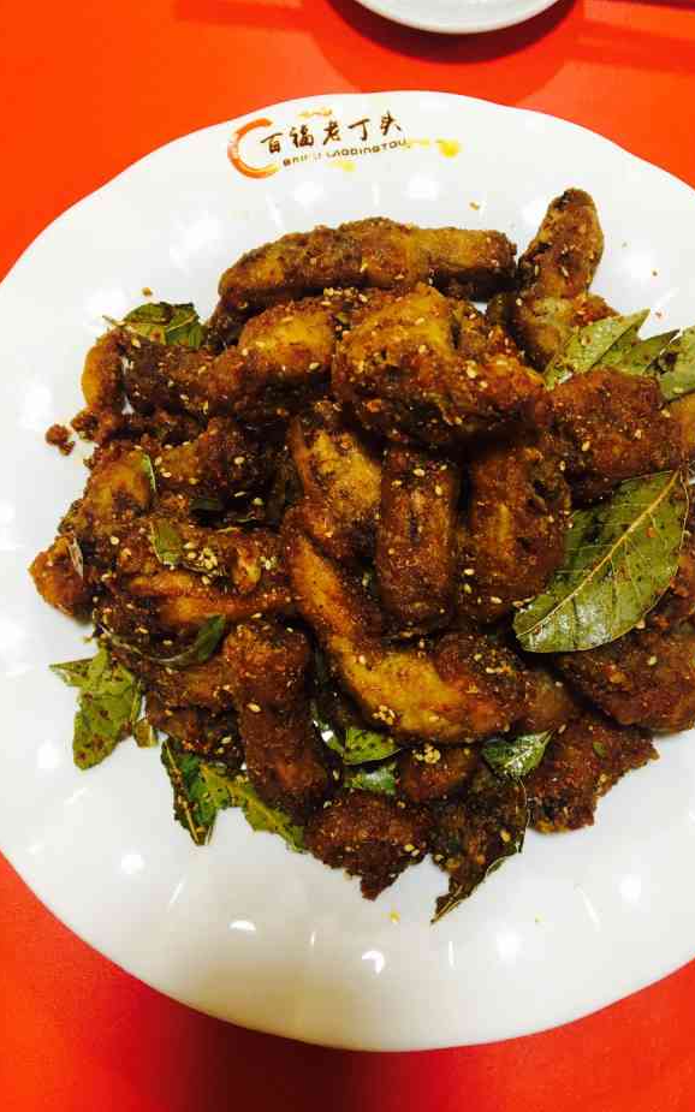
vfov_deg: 61.2
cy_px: 560
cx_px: 417
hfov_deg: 40.4
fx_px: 940
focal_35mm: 31
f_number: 2.2
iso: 64
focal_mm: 4.15
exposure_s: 1/33
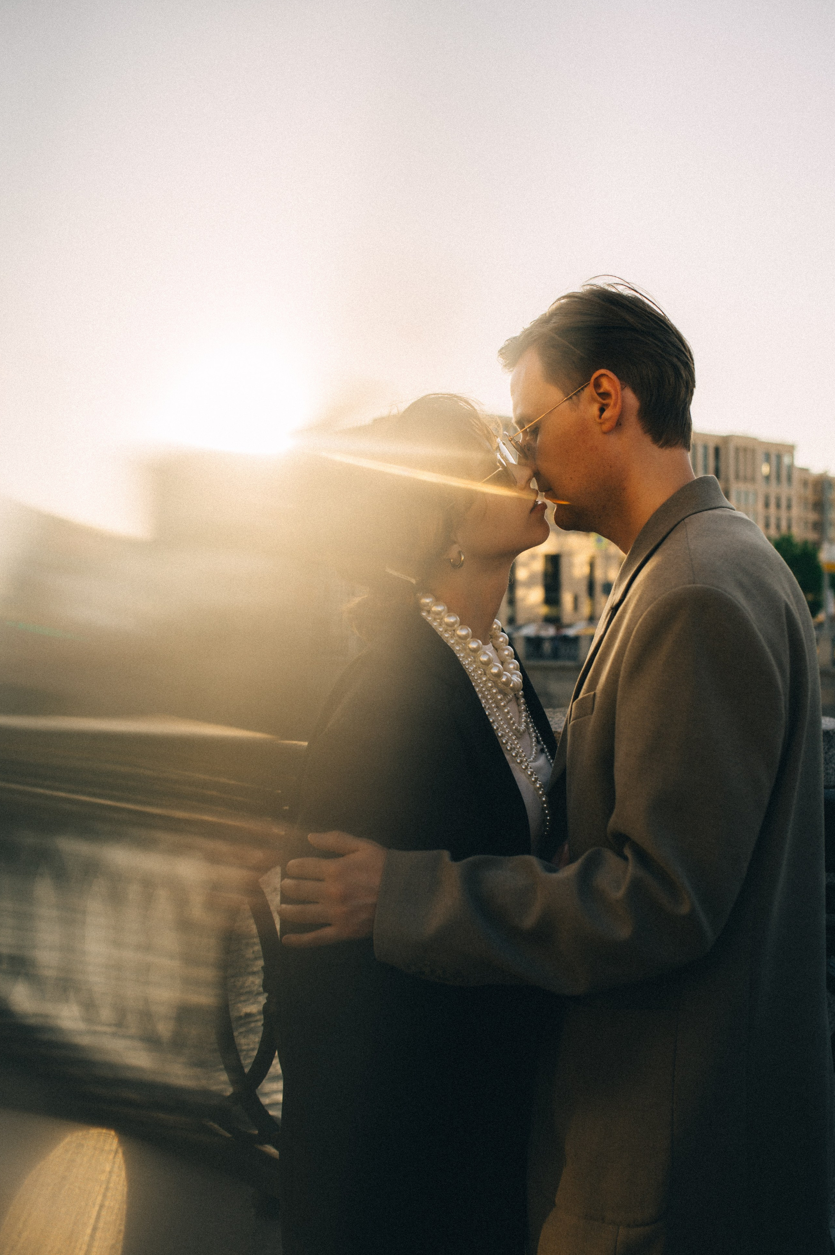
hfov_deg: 35.9
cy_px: 654
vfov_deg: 51.9
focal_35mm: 37
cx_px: 433
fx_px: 1289
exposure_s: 1/800
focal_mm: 35
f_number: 4
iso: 100
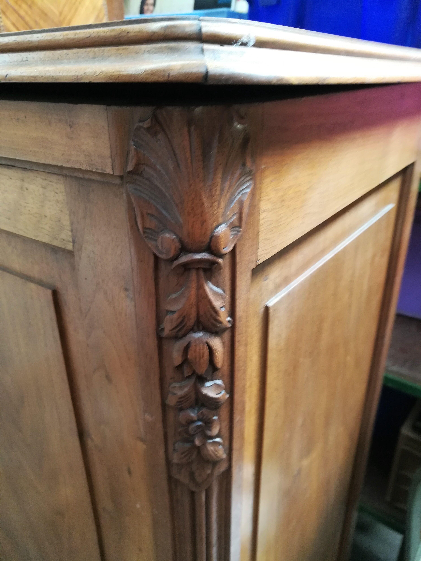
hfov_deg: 53.1
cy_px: 280
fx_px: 422
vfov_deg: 67.3
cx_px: 210
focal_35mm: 26
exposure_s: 1/33.3
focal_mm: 3.83
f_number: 2.2
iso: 200
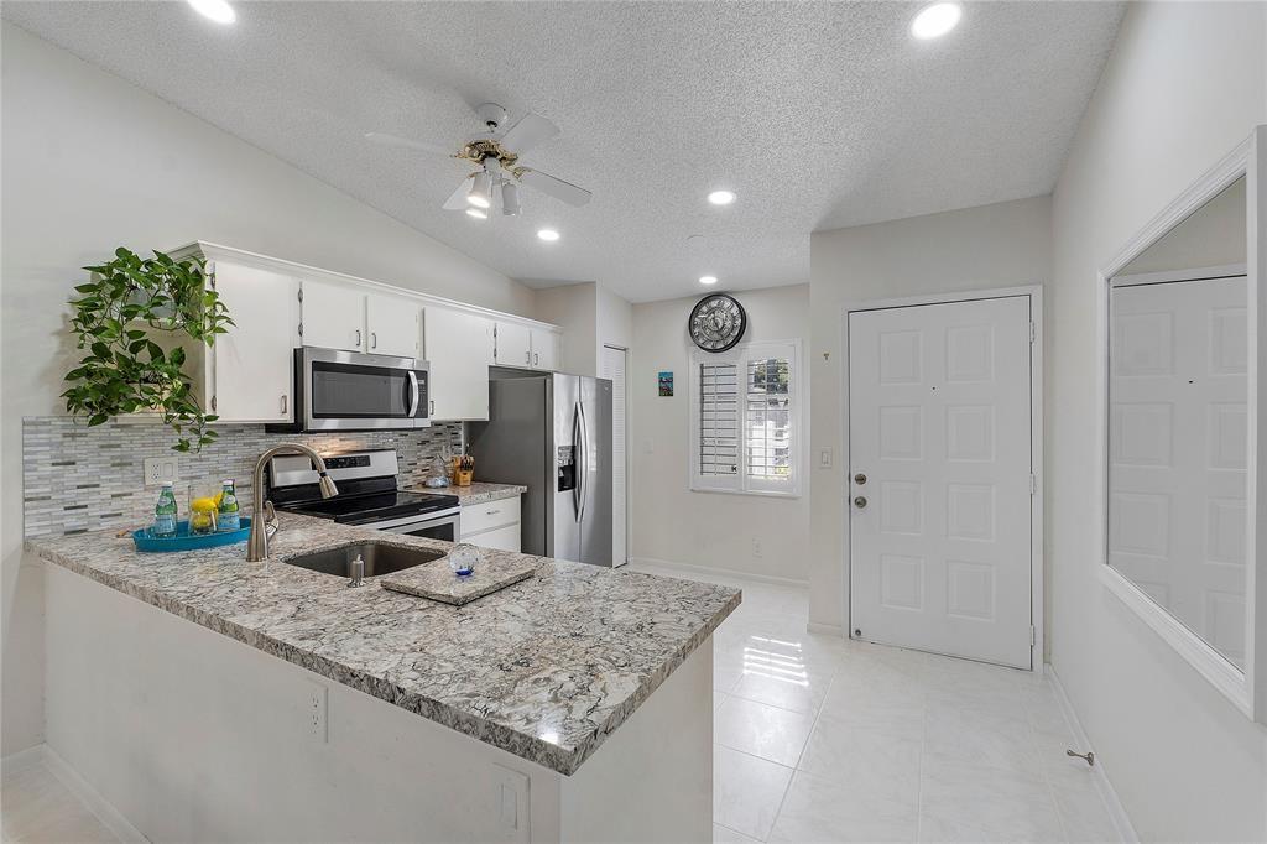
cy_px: 422
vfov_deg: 77.3
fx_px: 528
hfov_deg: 100.4
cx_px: 634
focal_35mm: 15
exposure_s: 1/15
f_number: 11
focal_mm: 10
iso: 160
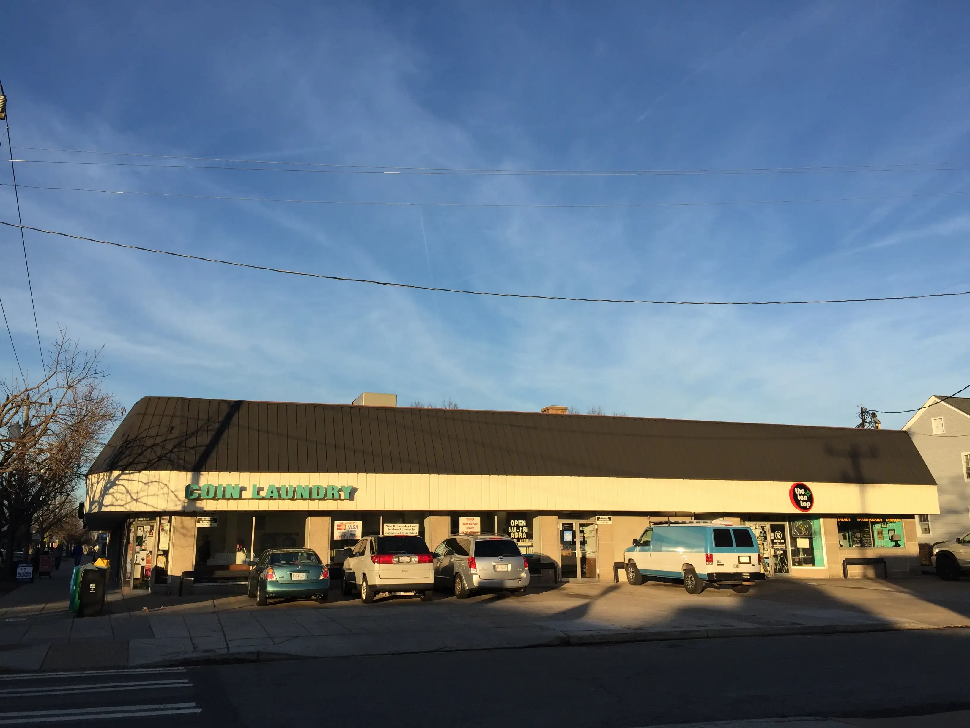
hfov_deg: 61.7
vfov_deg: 48.2
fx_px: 813
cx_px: 485
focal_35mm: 29
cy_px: 364
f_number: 2.2
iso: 32
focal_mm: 4.15
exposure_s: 1/1412
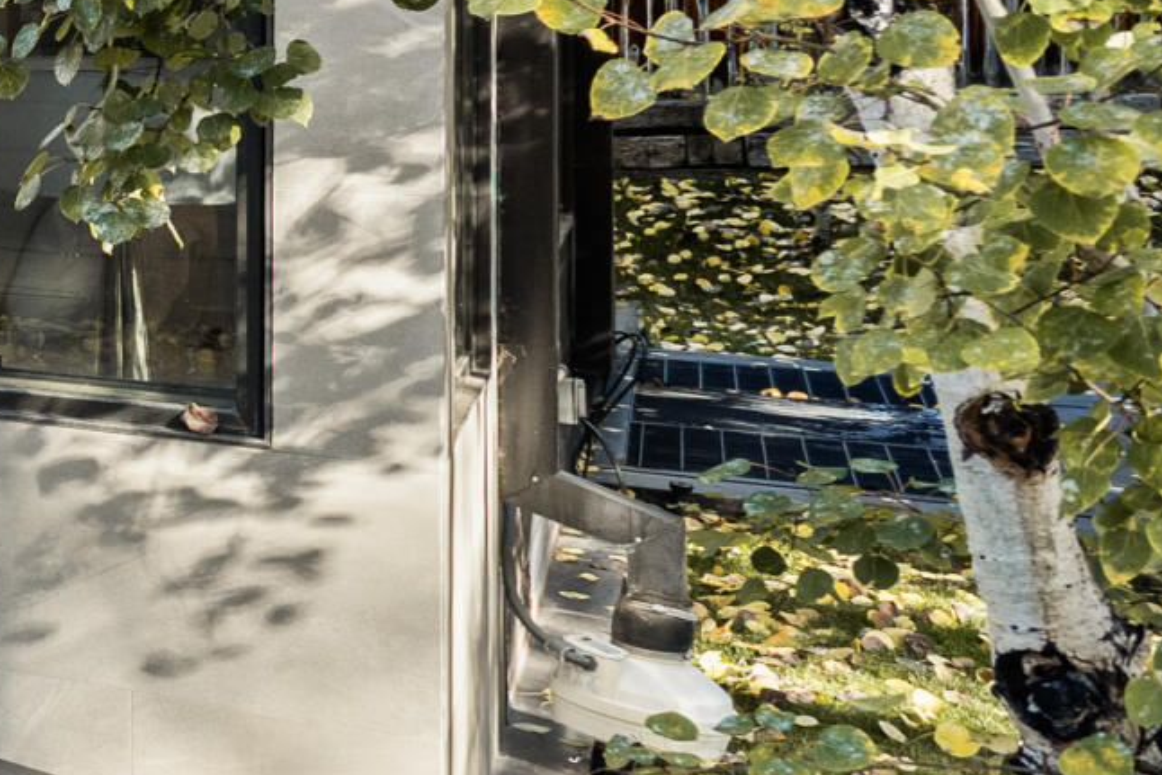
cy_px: -13
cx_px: -1358
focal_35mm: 79
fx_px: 2550
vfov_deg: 16.9
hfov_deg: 16.6
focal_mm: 17
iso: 400
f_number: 7.1
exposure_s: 1/50
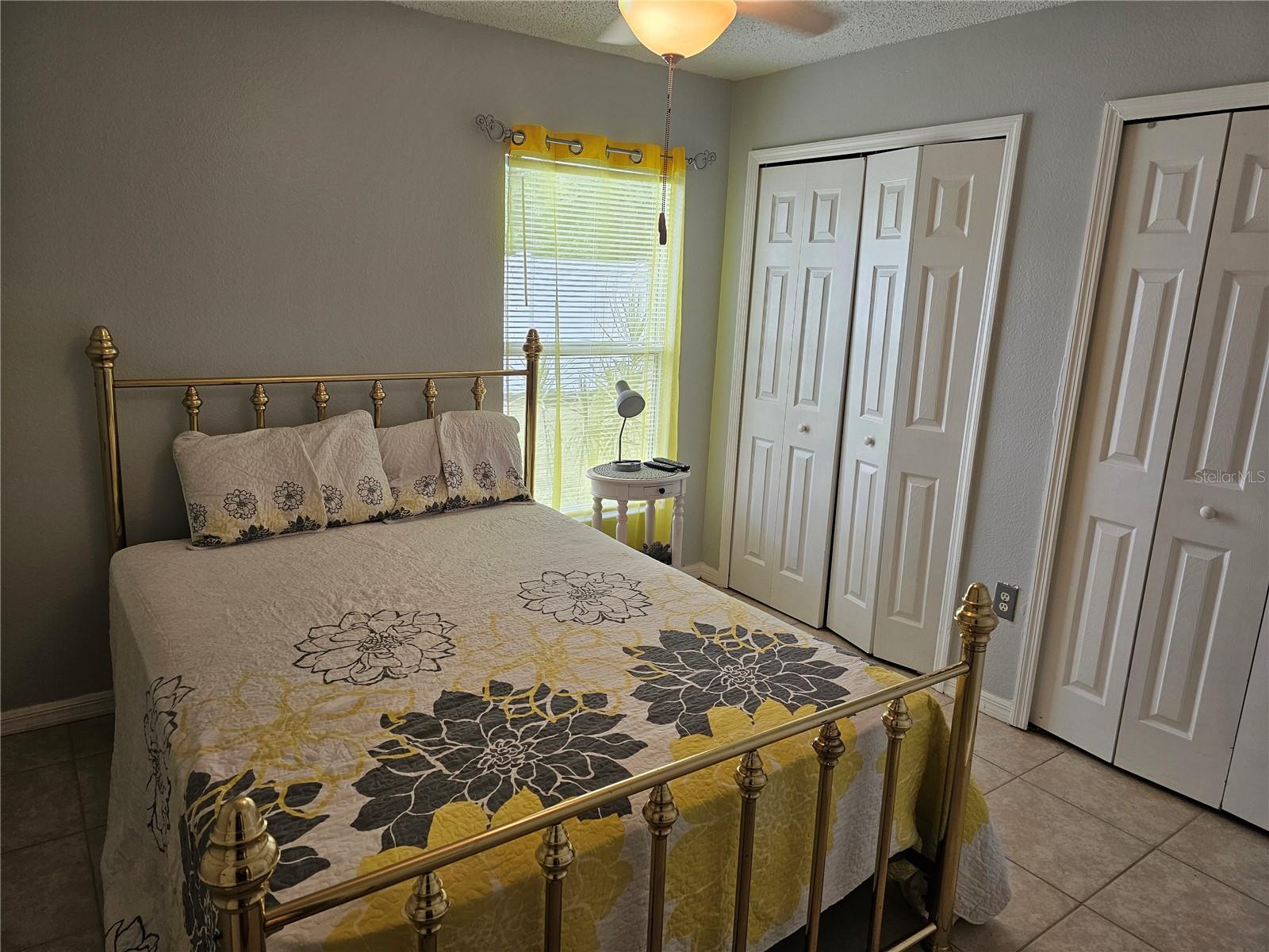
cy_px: 476
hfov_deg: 73.9
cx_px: 634
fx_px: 843
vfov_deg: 58.9
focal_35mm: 23
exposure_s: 1/120
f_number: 1.7
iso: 125
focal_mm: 6.3
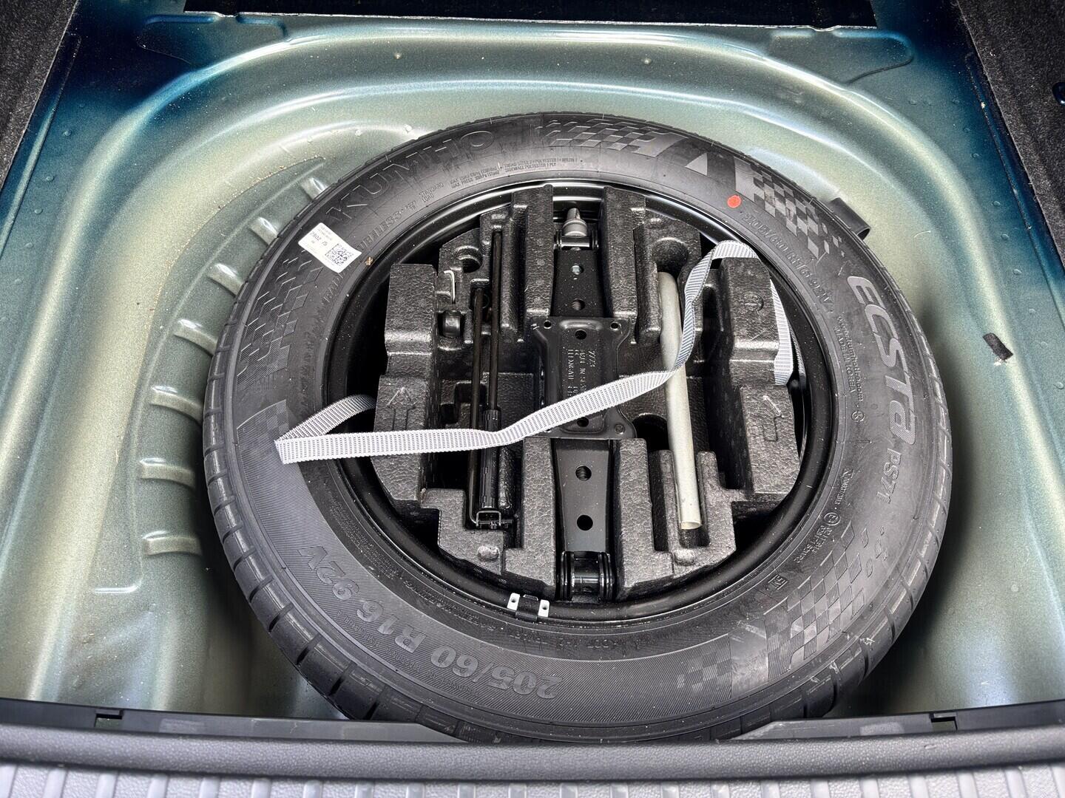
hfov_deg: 67.3
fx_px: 800
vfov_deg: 53.1
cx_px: 532
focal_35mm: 26
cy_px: 399
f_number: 1.6
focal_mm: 5.96
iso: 80
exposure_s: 1/121
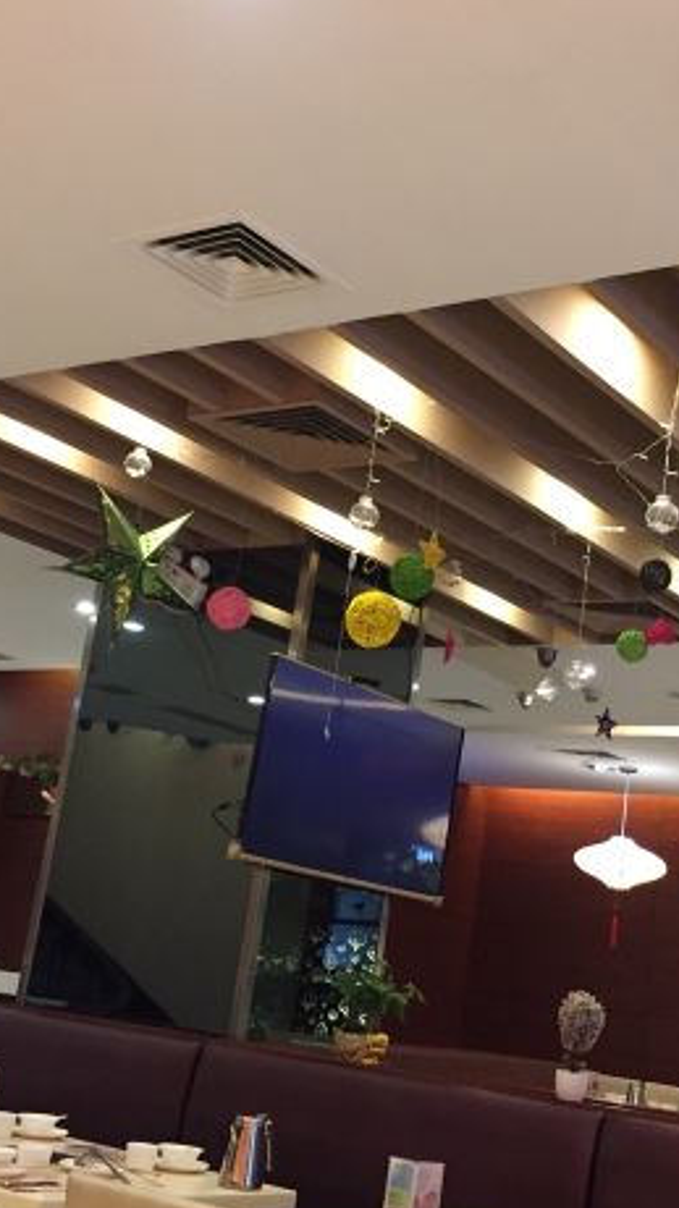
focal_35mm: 48
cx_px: 440
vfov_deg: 42.8
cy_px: 541
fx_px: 1538
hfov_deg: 24.8
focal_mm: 4.15
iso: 250
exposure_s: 1/25
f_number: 2.2
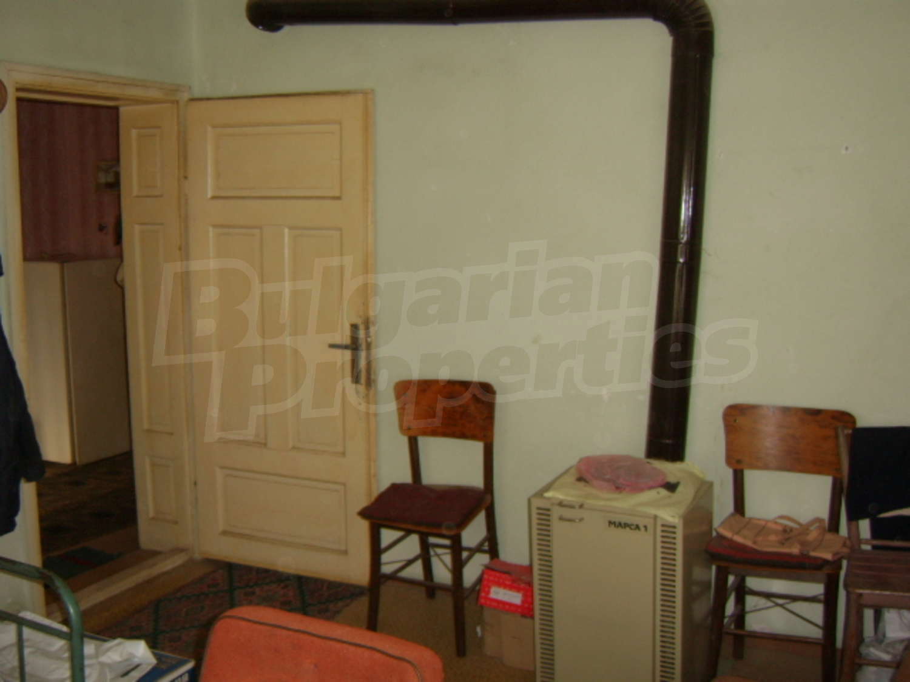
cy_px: 341
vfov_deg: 45.4
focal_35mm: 31
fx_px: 815
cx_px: 455
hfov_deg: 58.4
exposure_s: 1/30
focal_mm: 8.13
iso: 141
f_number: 2.7
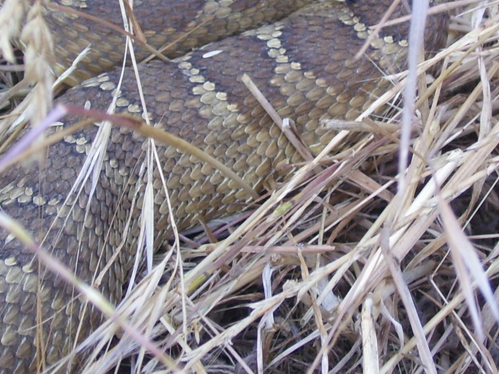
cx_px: 267
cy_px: 36
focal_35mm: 130
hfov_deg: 15.2
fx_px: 1873
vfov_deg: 11.3
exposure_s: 1/60
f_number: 3.4
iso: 80
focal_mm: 9.4
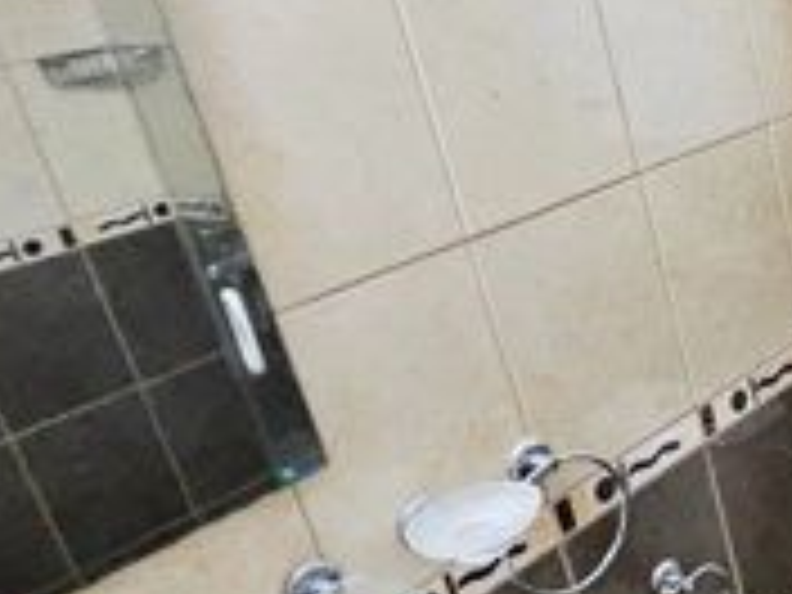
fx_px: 1190
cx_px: 1258
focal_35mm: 52
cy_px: 338
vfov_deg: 28.0
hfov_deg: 25.2
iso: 320
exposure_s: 1/50
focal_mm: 1.7
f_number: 2.2
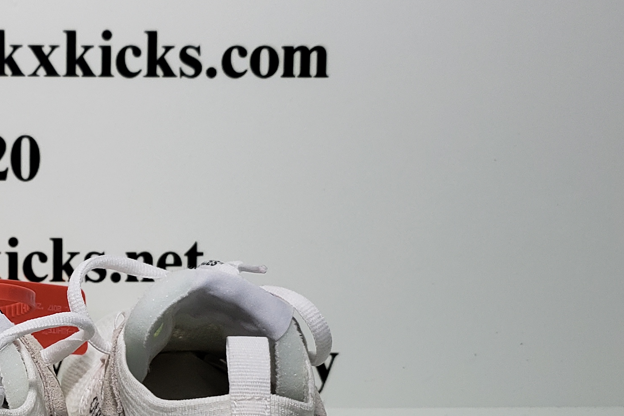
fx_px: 1283
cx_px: 31
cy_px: 323
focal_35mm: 74
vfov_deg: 18.3
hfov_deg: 26.2
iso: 50
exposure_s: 1/620
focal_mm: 4.3
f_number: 1.5
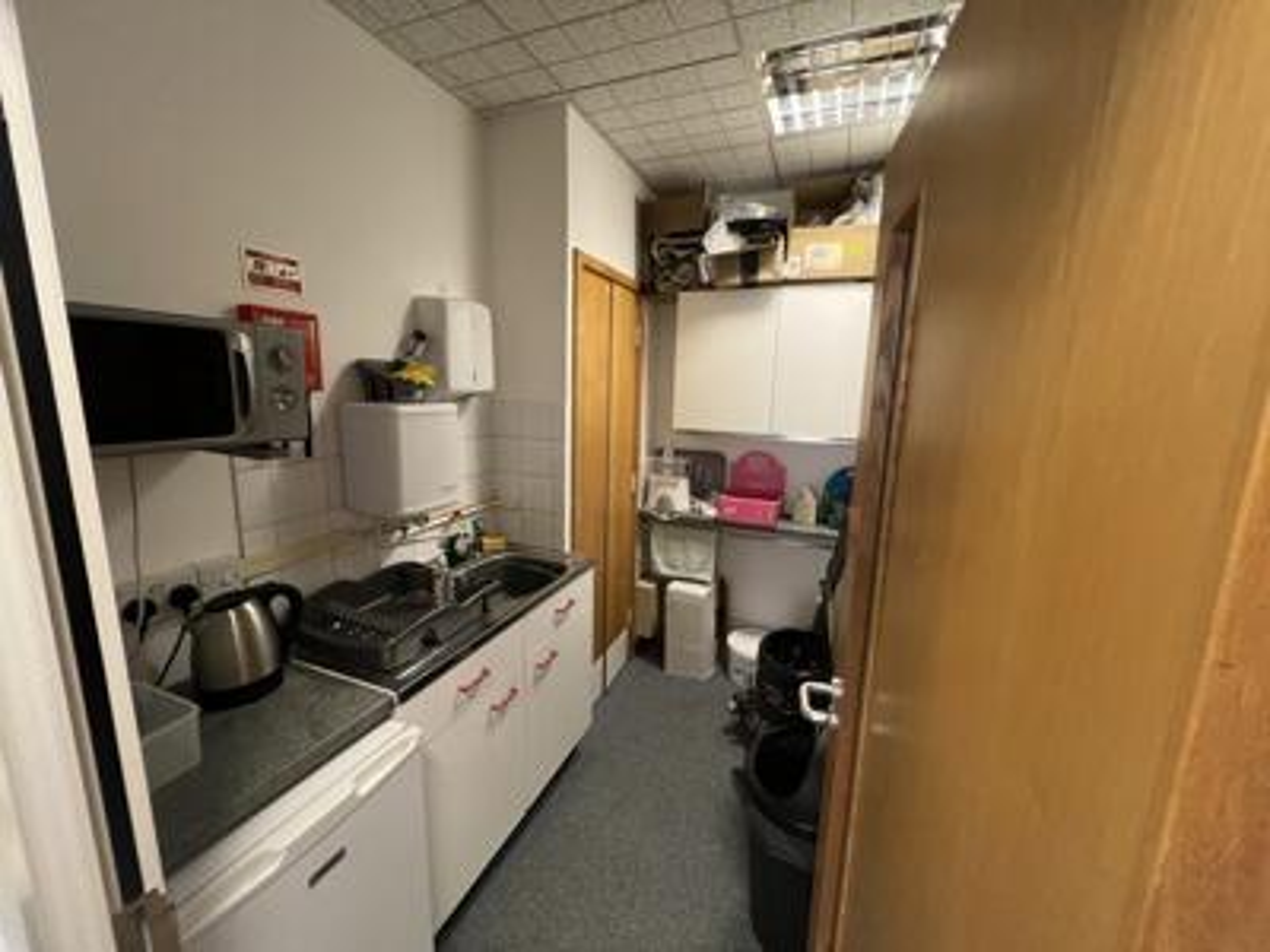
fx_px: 477
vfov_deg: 89.9
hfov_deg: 106.2
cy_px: 476
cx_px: 635
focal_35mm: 13
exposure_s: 1/50
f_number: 1.8
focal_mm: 1.57
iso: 250
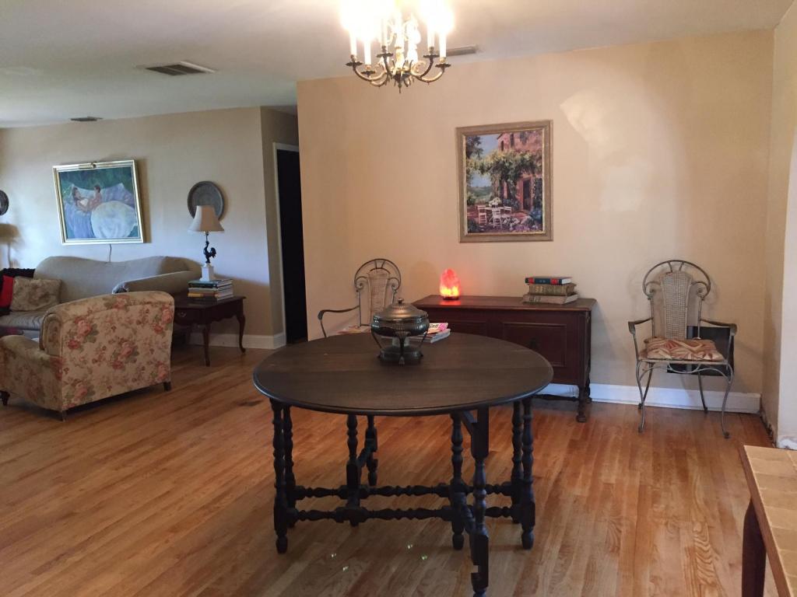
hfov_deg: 61.7
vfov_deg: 48.2
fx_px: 668
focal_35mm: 29
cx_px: 398
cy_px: 298
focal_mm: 4.15
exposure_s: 1/30
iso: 250
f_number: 2.2
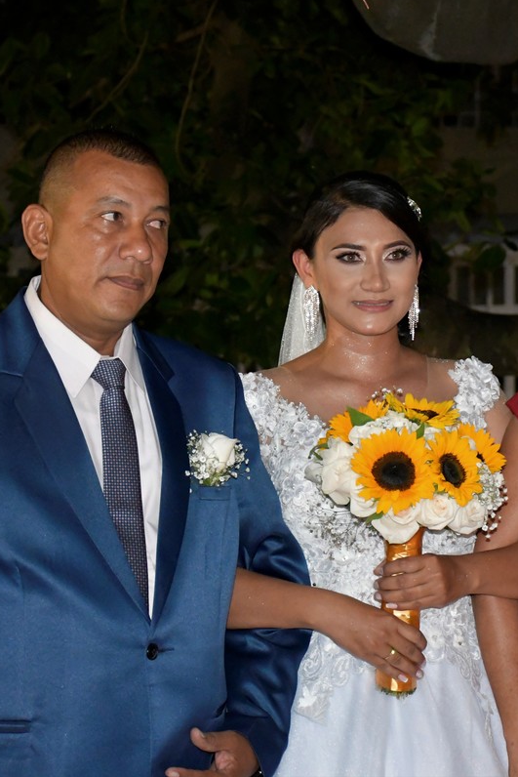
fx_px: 2049
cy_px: 388
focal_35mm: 95
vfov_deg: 21.5
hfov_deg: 14.4
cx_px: 375
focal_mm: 42
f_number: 4.5
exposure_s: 1/60
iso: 6400
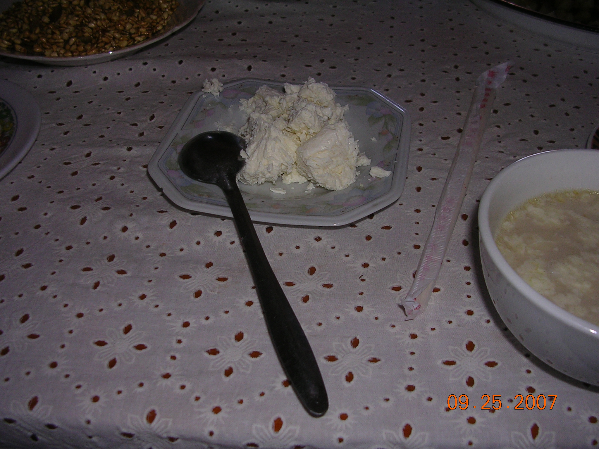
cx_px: 300
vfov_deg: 37.7
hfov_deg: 49.0
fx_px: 658
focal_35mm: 38
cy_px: 224
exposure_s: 1/60.1
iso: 50
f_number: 2.8
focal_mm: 5.8
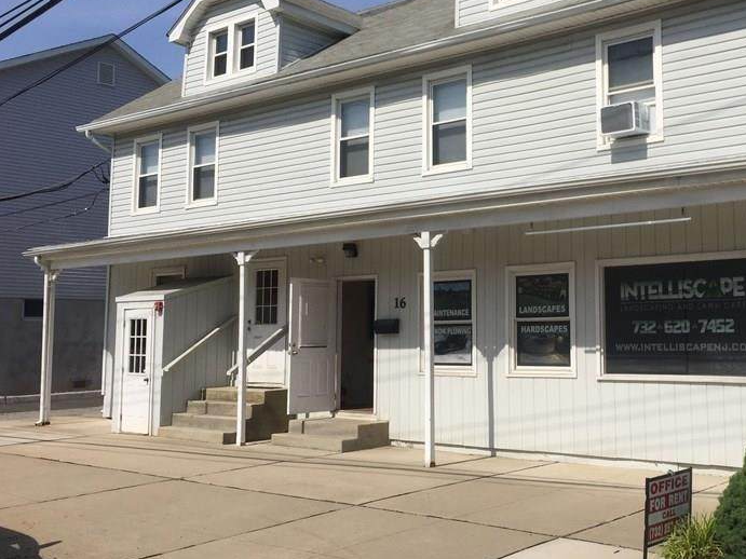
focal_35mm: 43
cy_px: 234
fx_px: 927
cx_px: 517
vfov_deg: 33.5
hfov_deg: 43.0
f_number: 2.2
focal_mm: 4.15
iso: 32
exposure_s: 1/3968
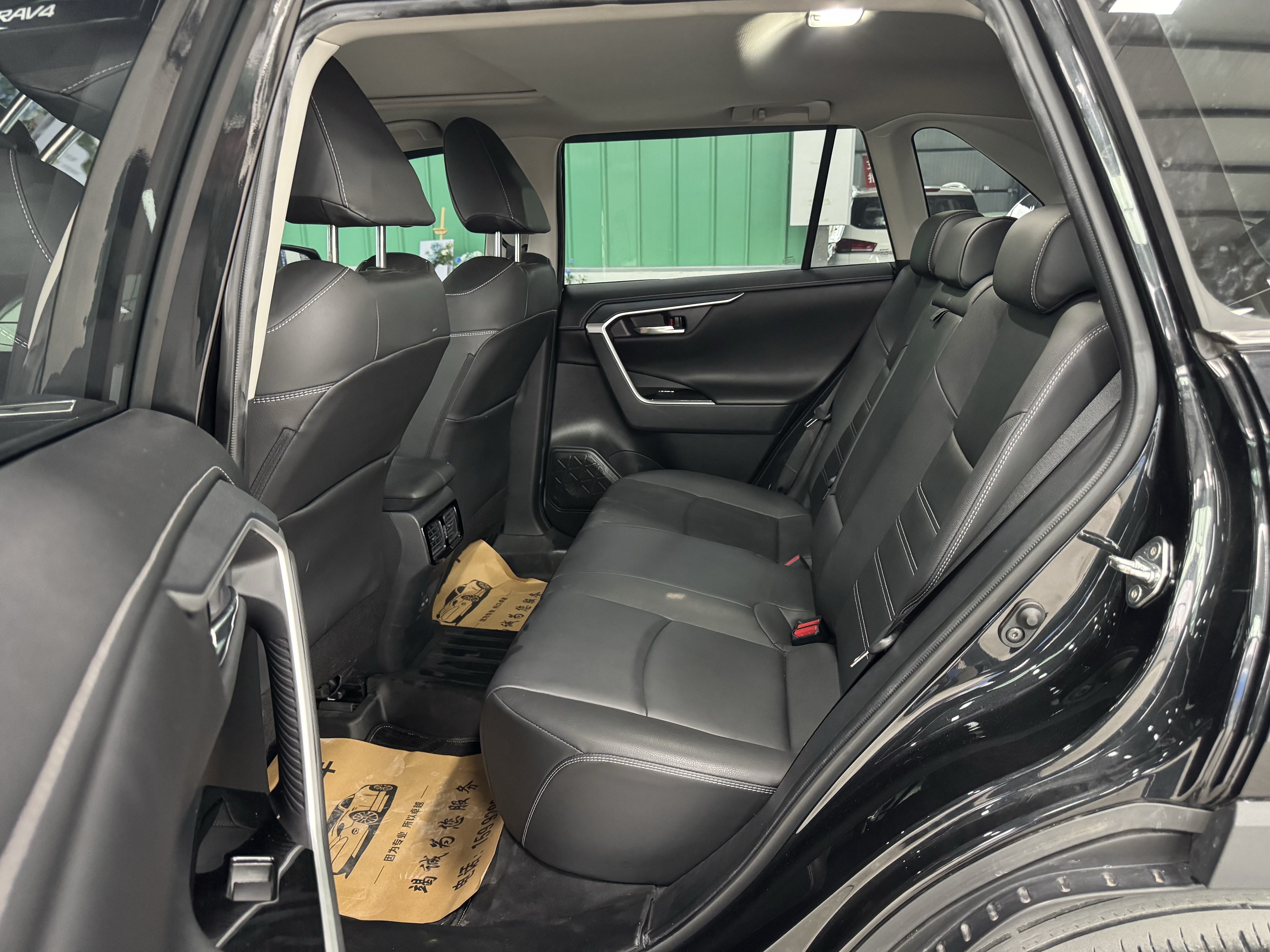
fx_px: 881
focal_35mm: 24
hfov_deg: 71.6
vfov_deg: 56.8
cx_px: 635
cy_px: 476
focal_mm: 6.76
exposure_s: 1/36
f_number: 1.78
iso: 1000
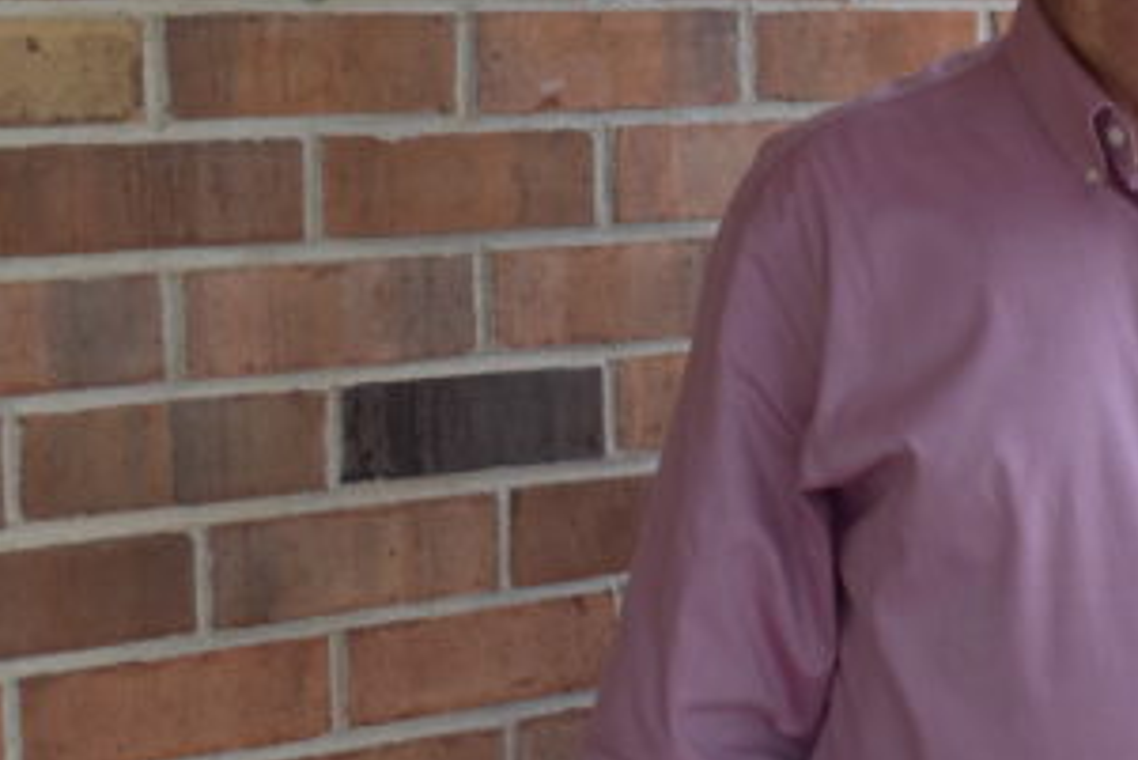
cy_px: 382
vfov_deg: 10.8
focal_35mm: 127
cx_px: 1233
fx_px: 4016
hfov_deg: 15.7
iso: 360
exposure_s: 1/250
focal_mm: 34
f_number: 8
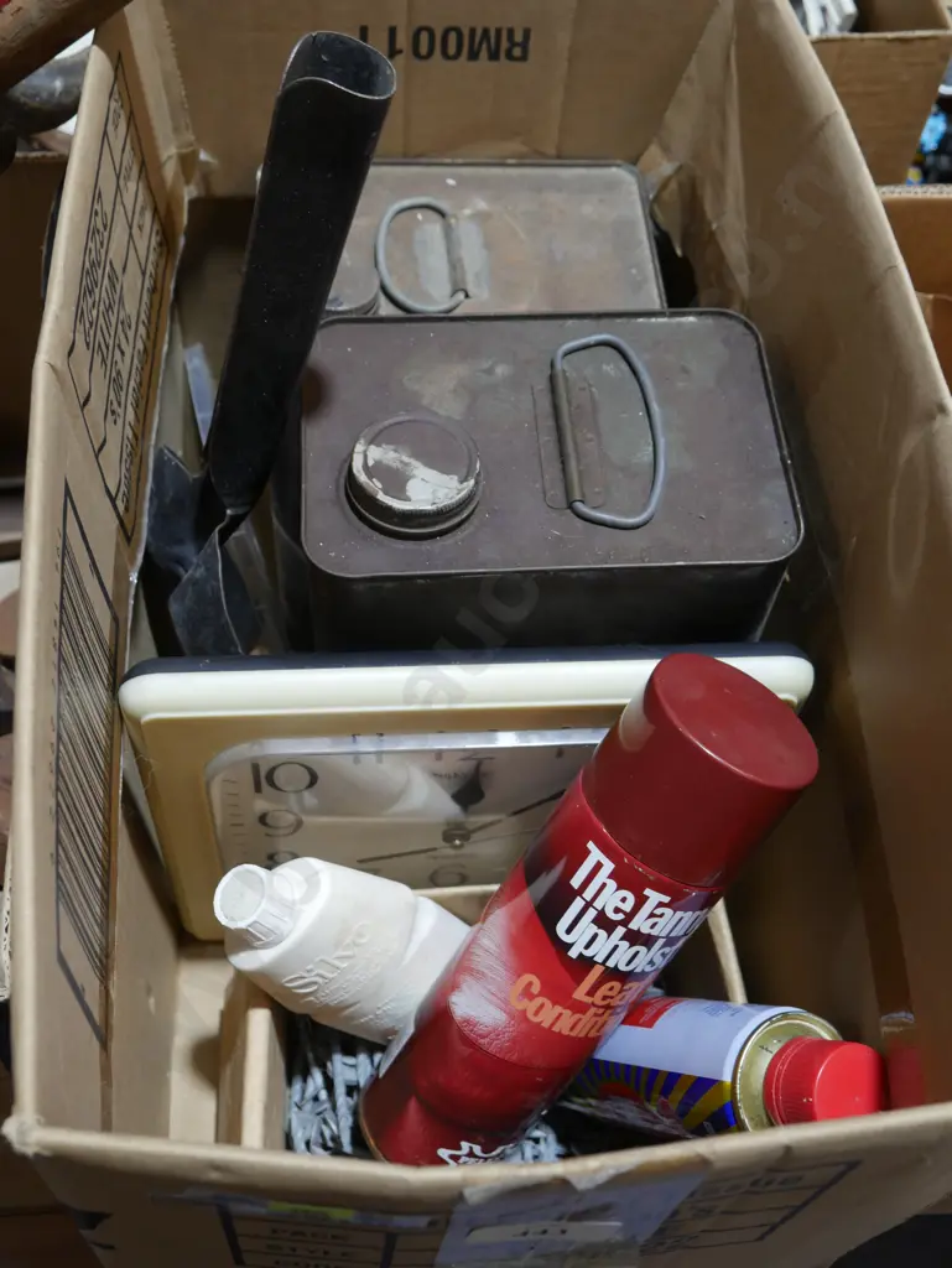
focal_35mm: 40
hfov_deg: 36.0
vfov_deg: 46.8
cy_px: 634
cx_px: 476
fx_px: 1466
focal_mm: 20
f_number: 4.4
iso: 320
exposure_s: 1/60
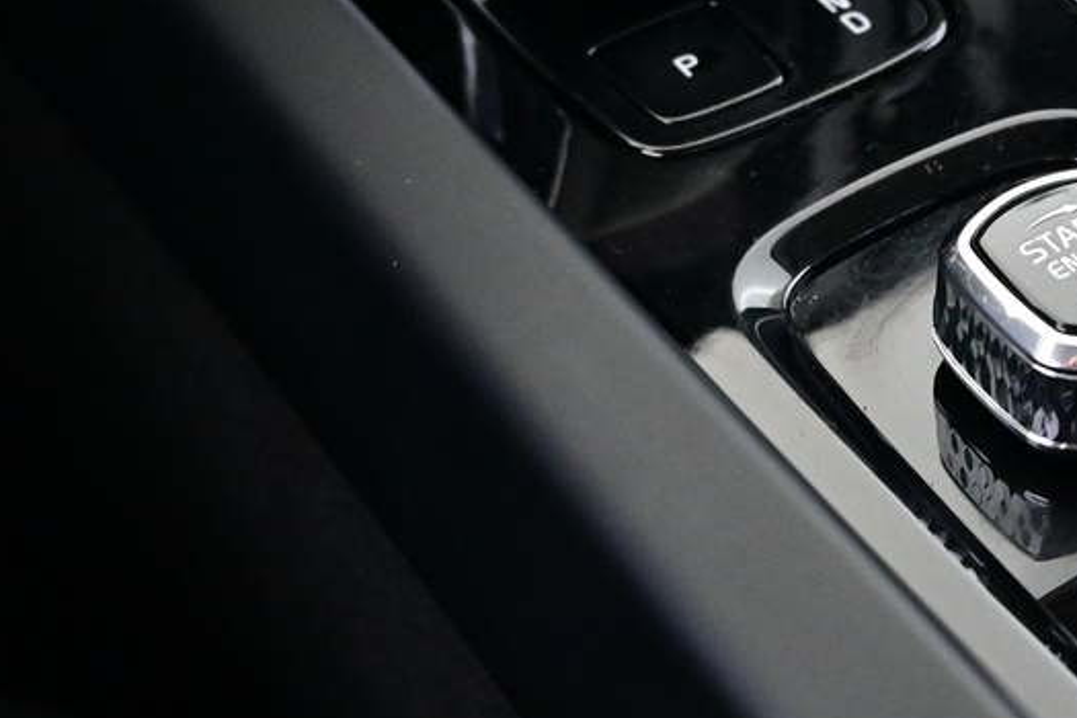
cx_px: 997
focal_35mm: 74
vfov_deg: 18.3
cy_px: 199
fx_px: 2214
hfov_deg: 26.3
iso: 3600
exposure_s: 1/25
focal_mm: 16
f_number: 3.5
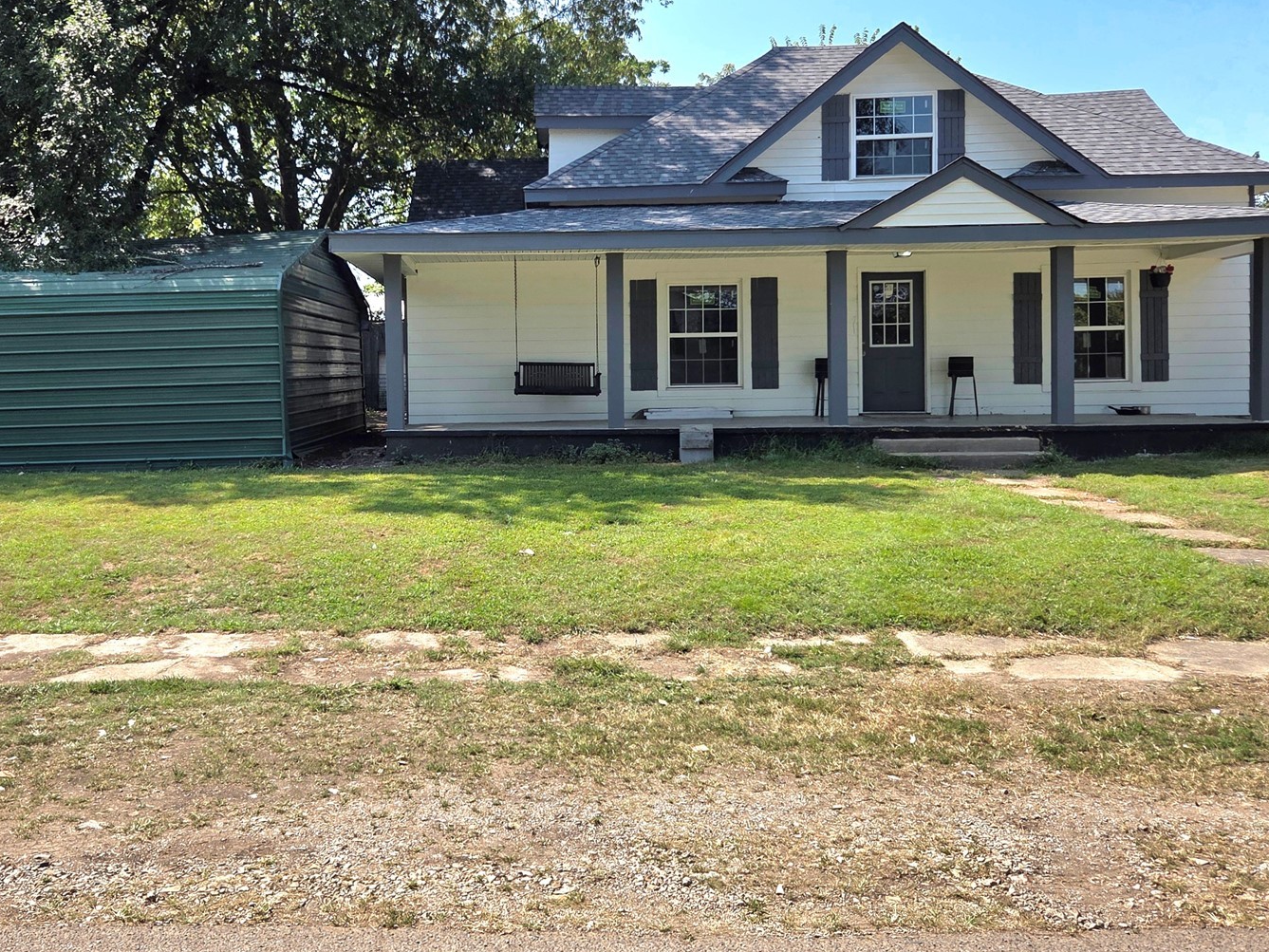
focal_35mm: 33
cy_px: 410
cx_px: 500
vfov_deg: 42.9
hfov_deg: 54.9
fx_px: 1210
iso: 80
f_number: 1.8
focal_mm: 5.4
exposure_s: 1/3333
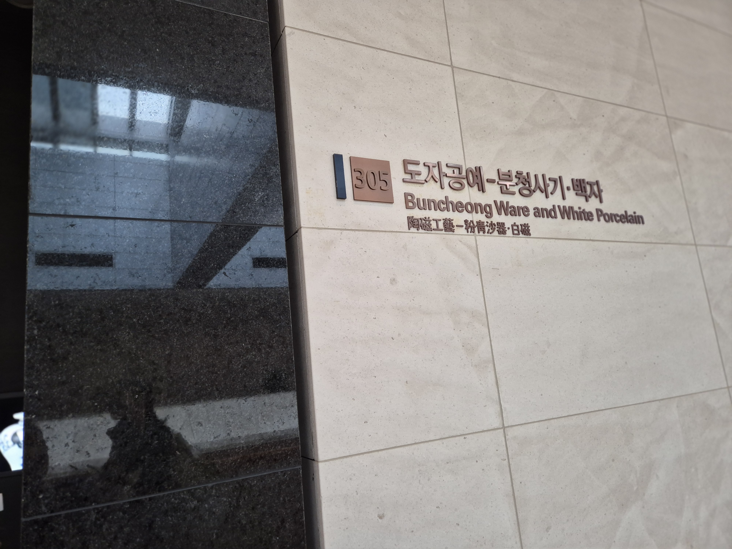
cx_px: 366
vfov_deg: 58.9
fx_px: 486
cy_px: 274
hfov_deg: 73.9
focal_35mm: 23
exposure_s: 1/120
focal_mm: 5.4
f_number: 1.8
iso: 250
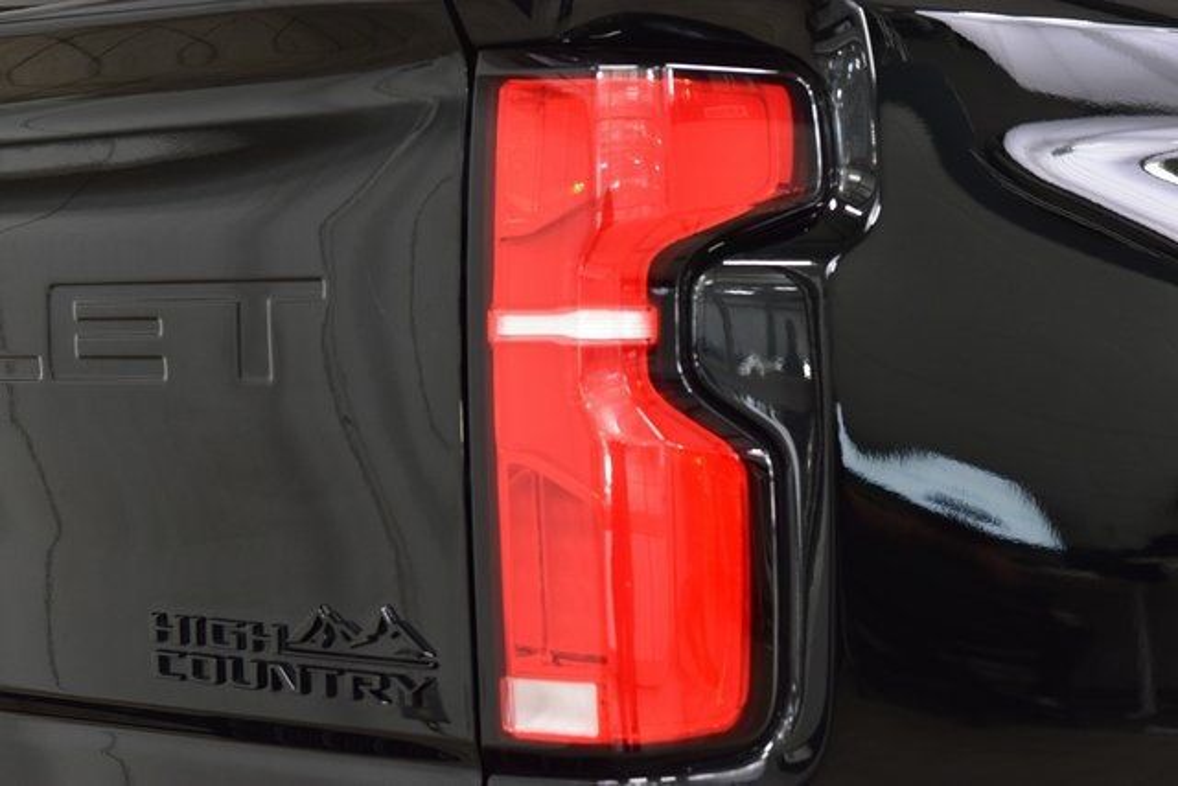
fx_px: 3191
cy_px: 393
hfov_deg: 20.9
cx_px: 589
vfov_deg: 14.0
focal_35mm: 98
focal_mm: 65
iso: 1600
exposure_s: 1/30
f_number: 5.6
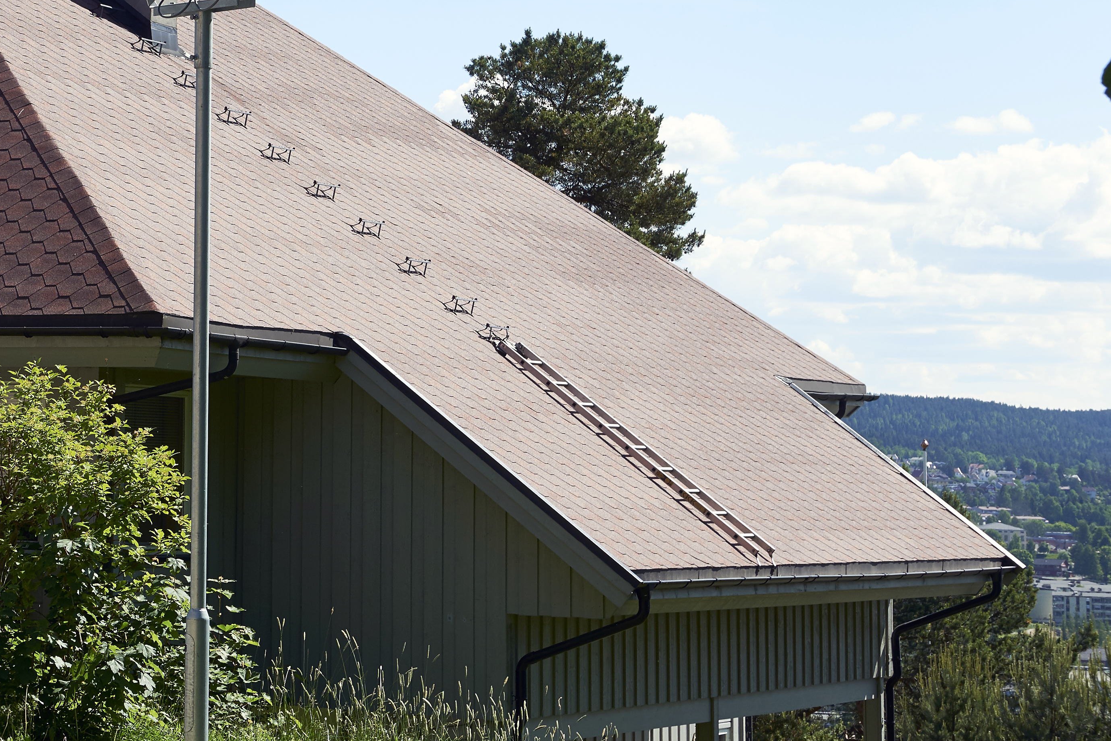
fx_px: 3612
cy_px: 63
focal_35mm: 117
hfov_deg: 16.6
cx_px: -270
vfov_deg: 11.6
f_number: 6.3
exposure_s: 1/200
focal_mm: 45
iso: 100
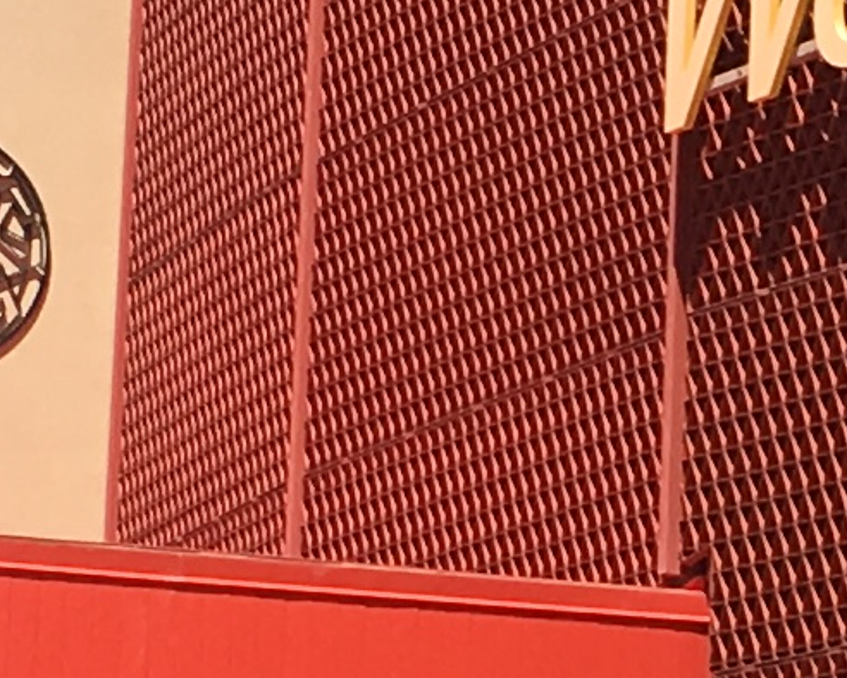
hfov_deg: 8.3
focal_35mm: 232
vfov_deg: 6.6
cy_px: 702
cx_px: 924
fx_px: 5818
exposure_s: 1/1538
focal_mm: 4.15
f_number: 2.2
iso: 25
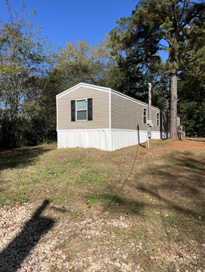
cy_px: 136
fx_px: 205
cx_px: 102
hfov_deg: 53.1
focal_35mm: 26
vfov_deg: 67.3
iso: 50
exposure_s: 1/4016
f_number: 1.6
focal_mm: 5.1
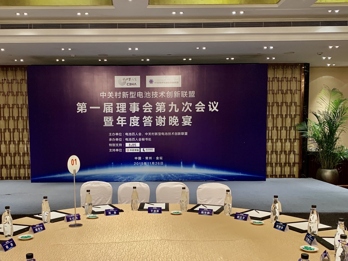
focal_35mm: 40
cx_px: 142
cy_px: 167
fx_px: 402
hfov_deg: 46.6
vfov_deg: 35.7
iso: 125
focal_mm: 4.25
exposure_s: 1/50
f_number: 1.8
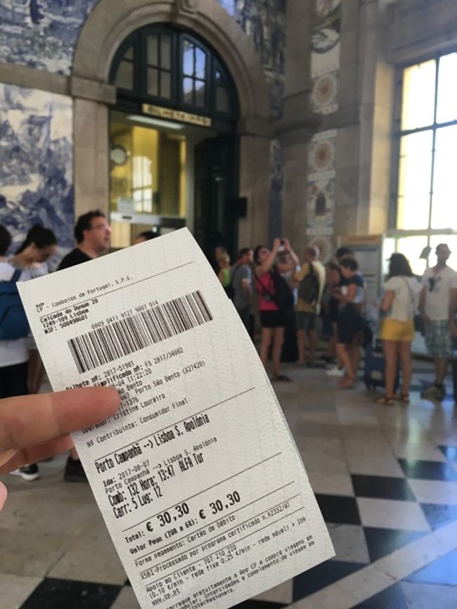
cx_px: 228
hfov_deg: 48.2
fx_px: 510
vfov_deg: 61.6
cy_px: 304
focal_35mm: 29
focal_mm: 4.15
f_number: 2.2
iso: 32
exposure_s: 1/33
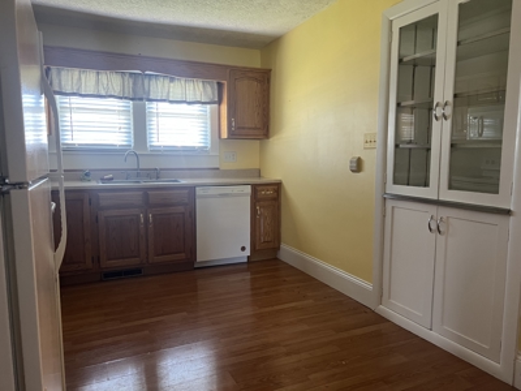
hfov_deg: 67.3
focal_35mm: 26
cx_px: 260
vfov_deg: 53.1
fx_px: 391
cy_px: 196
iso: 320
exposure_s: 1/60
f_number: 1.5
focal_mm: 5.7
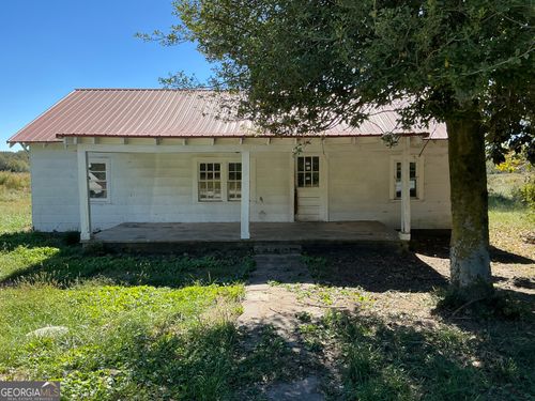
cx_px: 268
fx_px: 433
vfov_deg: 49.7
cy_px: 200
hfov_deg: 63.4
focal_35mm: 28
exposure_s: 1/650
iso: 25
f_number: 1.8
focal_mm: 3
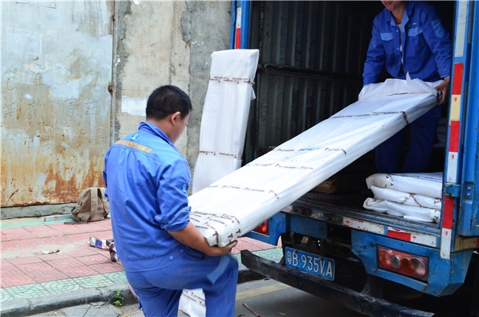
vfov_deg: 31.7
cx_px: 240
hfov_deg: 46.5
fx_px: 557
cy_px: 158
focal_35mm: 42
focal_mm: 28
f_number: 10
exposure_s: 1/50
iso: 400
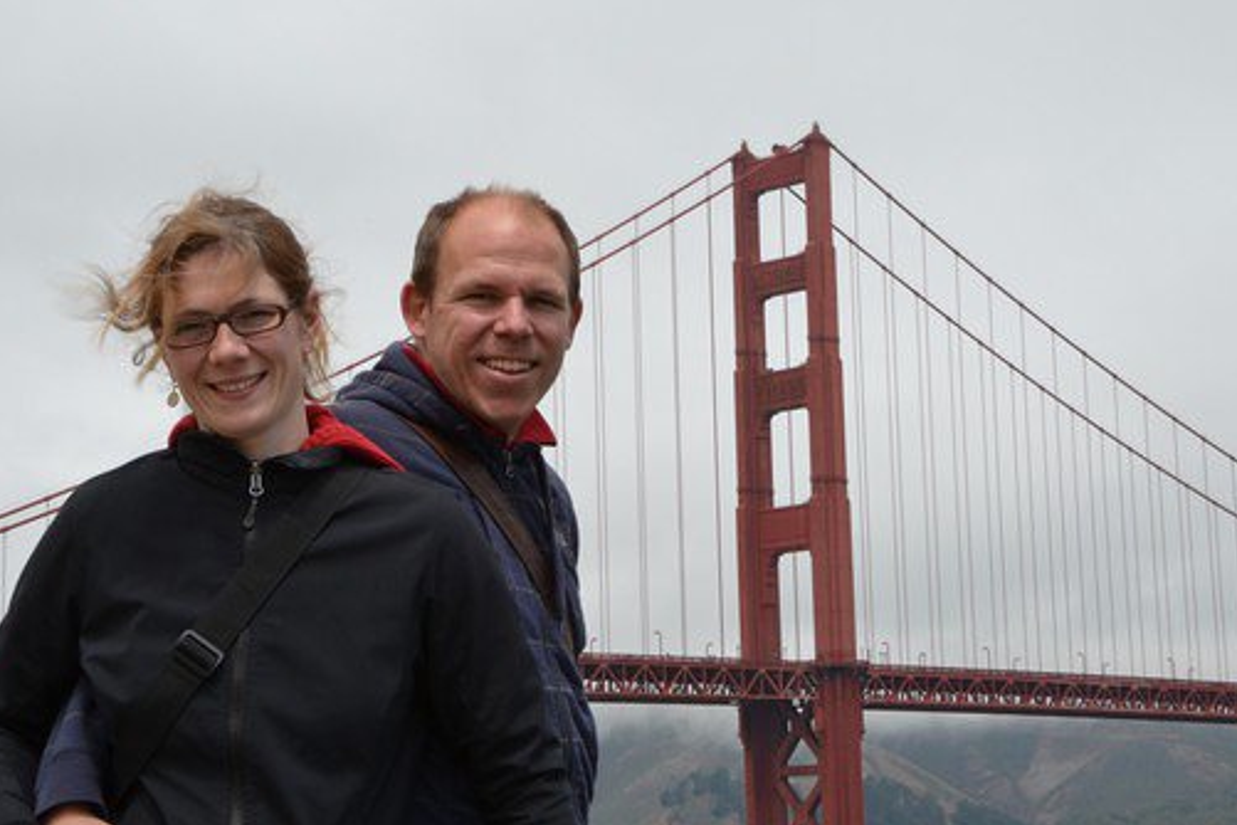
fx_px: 3161
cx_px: 573
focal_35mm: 92
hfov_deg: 22.1
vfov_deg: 14.9
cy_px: 367
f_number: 29
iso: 100
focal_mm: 48
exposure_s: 1/25
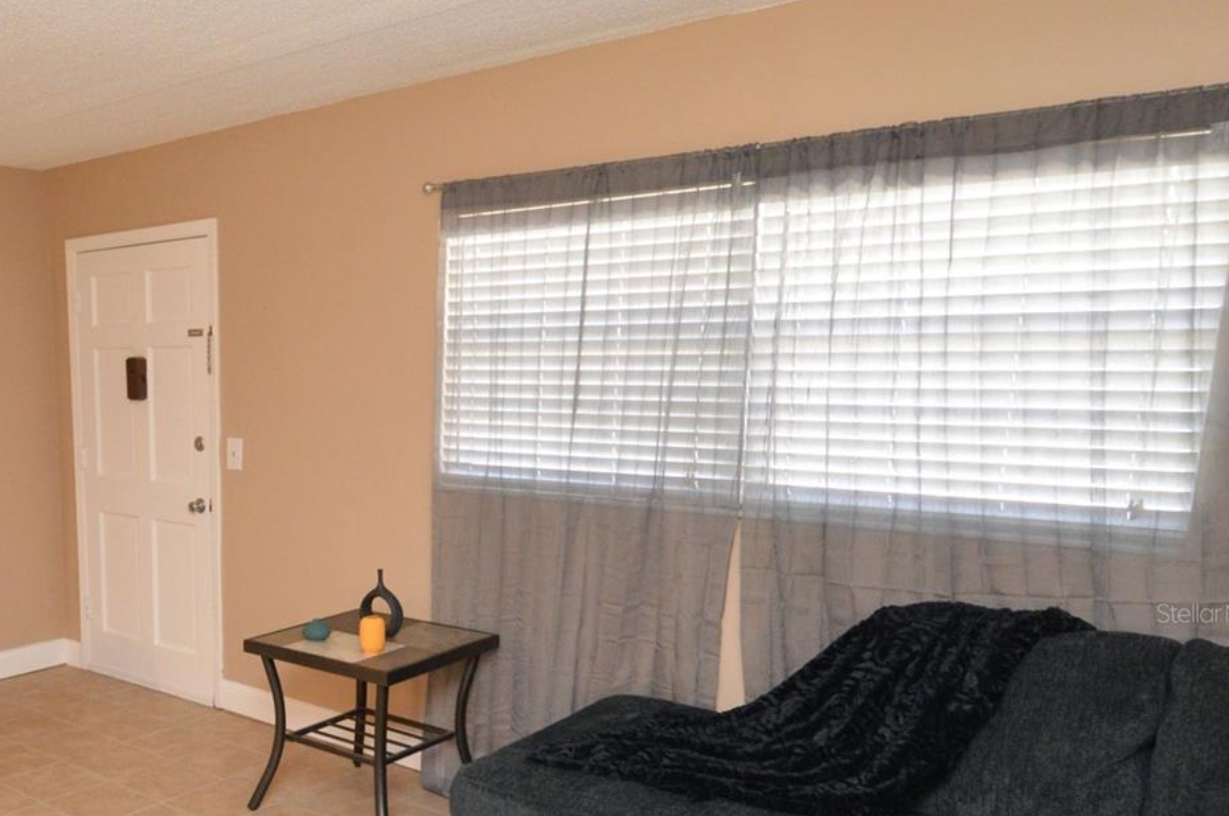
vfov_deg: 41.0
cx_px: 216
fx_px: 1057
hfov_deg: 55.3
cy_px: 613
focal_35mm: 31
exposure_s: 1/60
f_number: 4
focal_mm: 12
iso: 1800
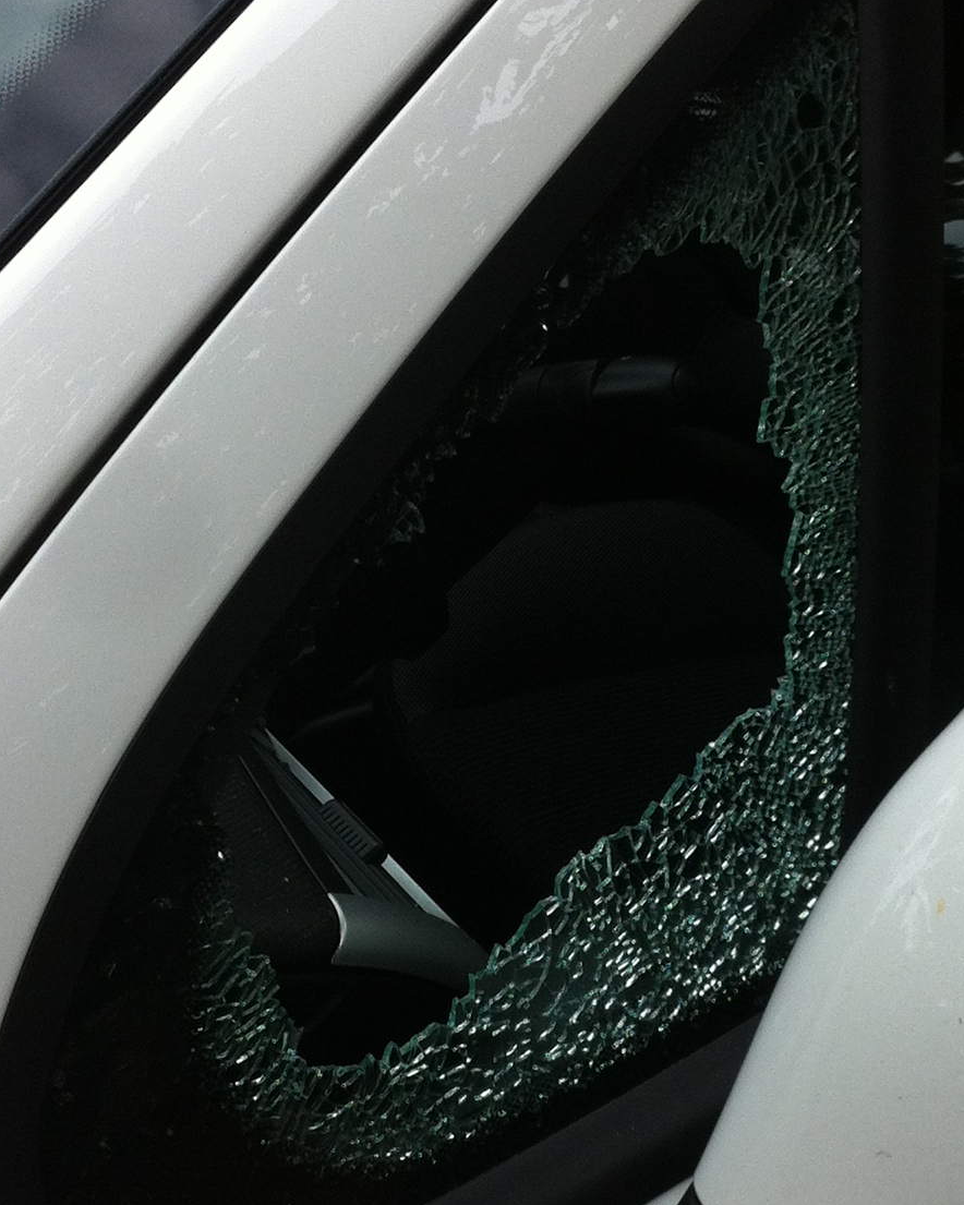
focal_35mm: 80
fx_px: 2853
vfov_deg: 23.8
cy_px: 737
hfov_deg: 19.1
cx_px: 610
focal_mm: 3.85
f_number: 2.8
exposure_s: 1/382
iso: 80
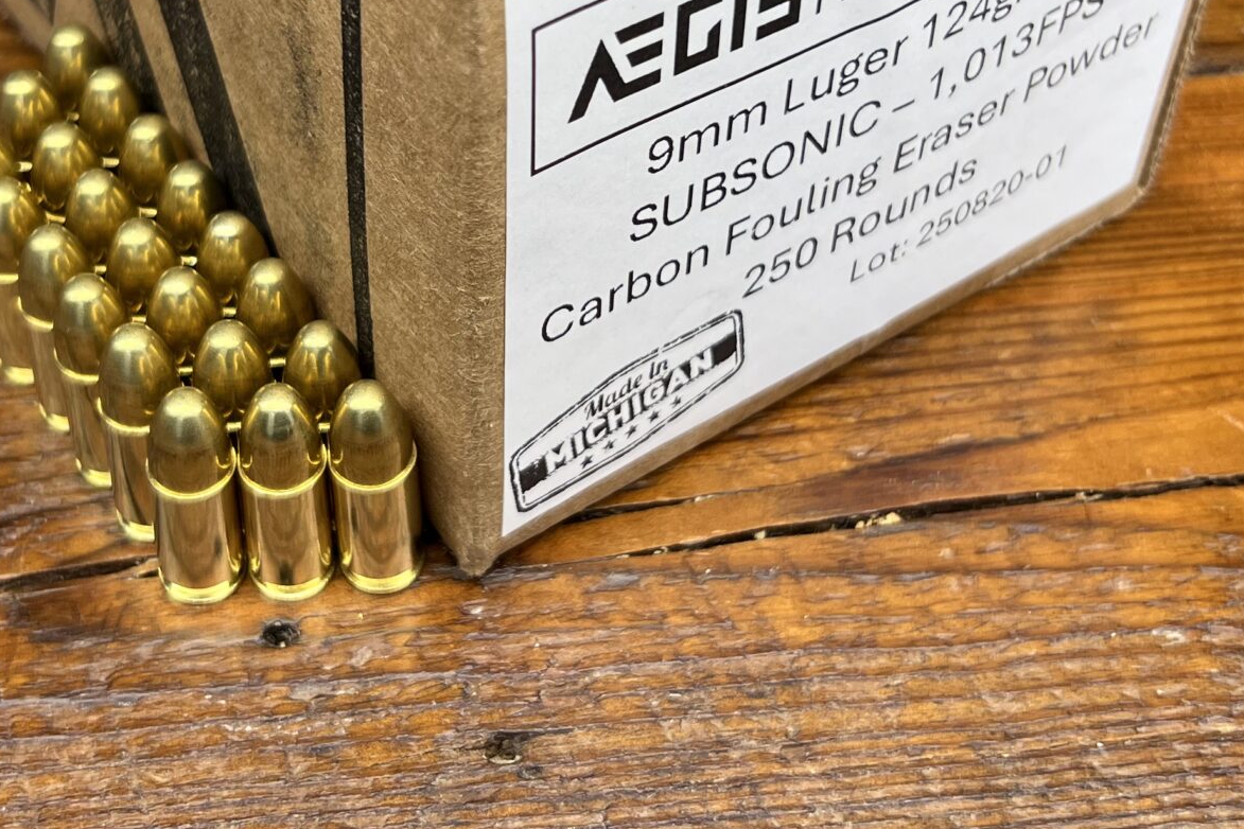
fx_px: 2039
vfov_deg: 22.7
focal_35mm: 59
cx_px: 454
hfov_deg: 33.7
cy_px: 156
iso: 40
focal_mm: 5.7
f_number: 1.5
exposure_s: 1/261
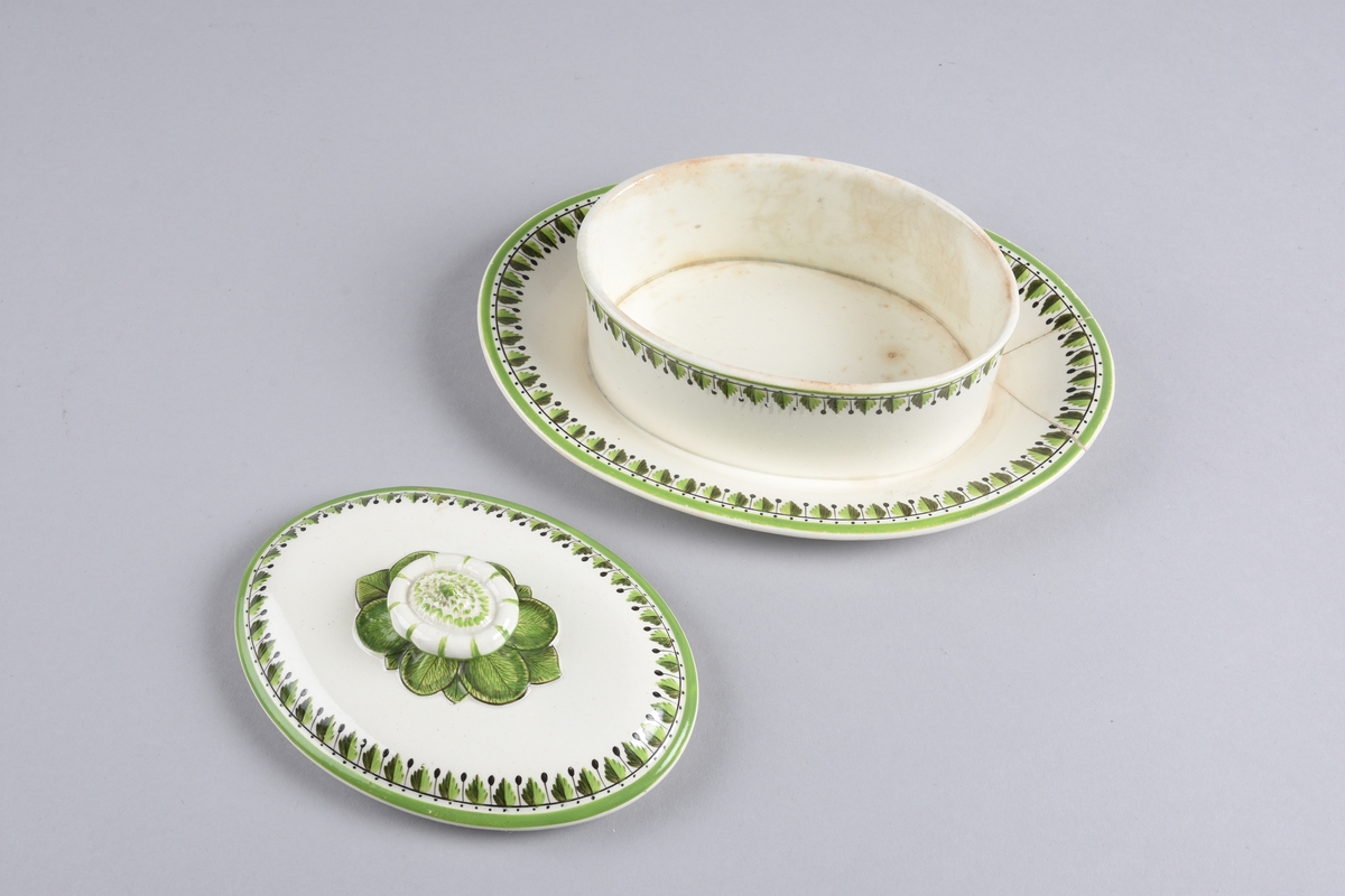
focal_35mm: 42
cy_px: 448
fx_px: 1569
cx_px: 672
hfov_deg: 46.4
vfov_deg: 31.9
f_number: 13
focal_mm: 28
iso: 100
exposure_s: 1/125
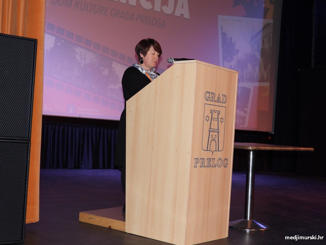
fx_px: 471
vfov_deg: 29.1
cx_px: 163
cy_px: 122
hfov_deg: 38.2
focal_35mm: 50
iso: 200
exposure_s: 1/30
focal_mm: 9
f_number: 3.2
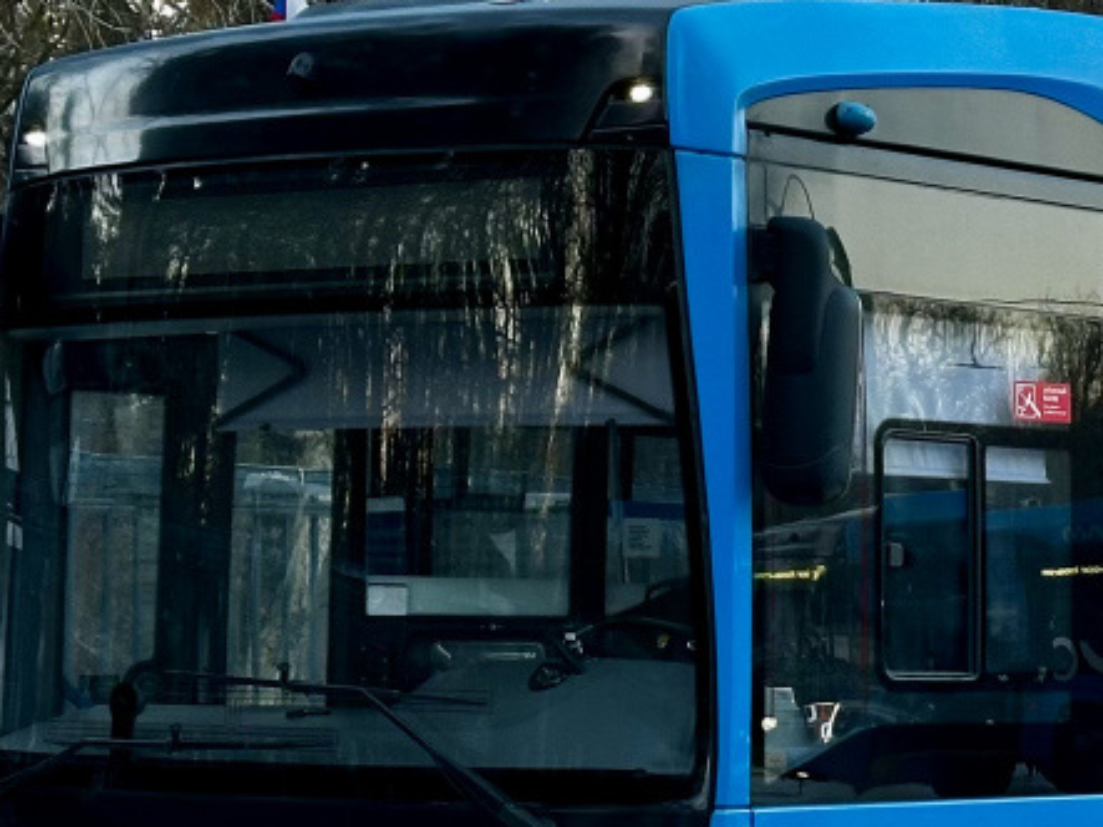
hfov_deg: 13.8
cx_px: 1123
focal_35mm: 141
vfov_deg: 10.5
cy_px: 350
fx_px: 4492
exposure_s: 1/106
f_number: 1.78
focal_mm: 6.86
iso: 80
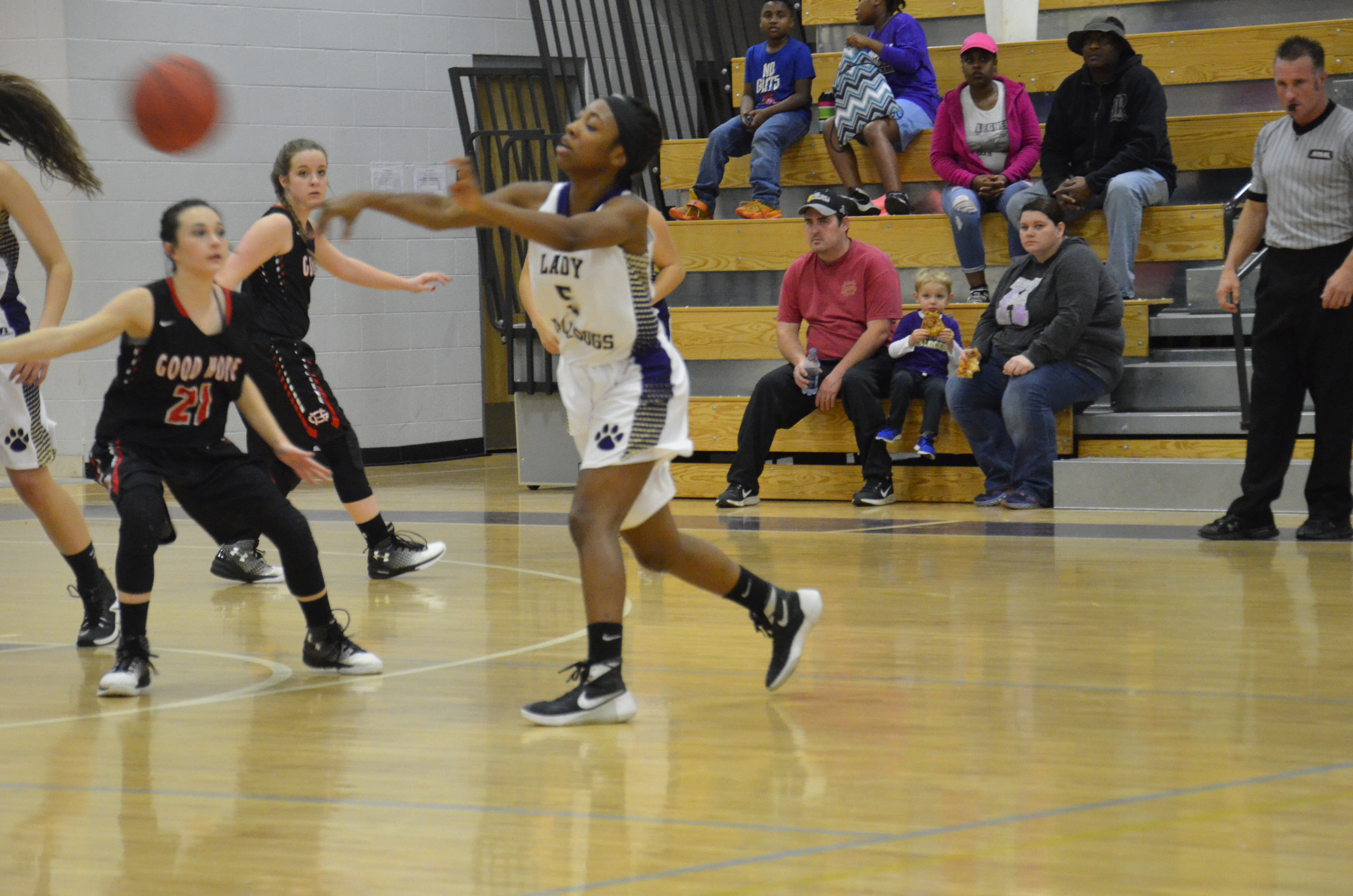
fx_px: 5234
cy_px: 476
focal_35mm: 140
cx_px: 654
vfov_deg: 9.8
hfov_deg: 14.7
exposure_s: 1/125
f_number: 5.6
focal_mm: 85
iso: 4000
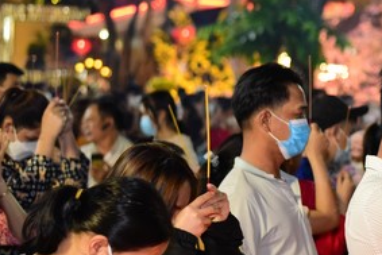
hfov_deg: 17.1
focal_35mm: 115
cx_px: 433
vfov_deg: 11.9
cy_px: 162
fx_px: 1221
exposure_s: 1/160
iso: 3200
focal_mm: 50
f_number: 2.5
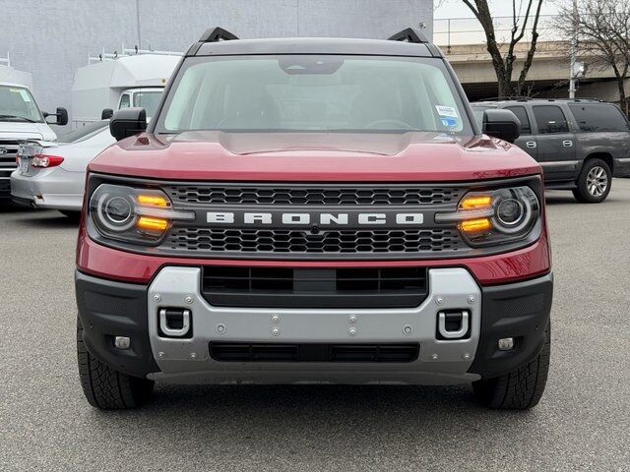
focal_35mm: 48
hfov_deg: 39.7
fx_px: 874
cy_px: 236
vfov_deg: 30.3
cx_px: 315
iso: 64
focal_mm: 6.76
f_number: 1.78
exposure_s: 1/1100
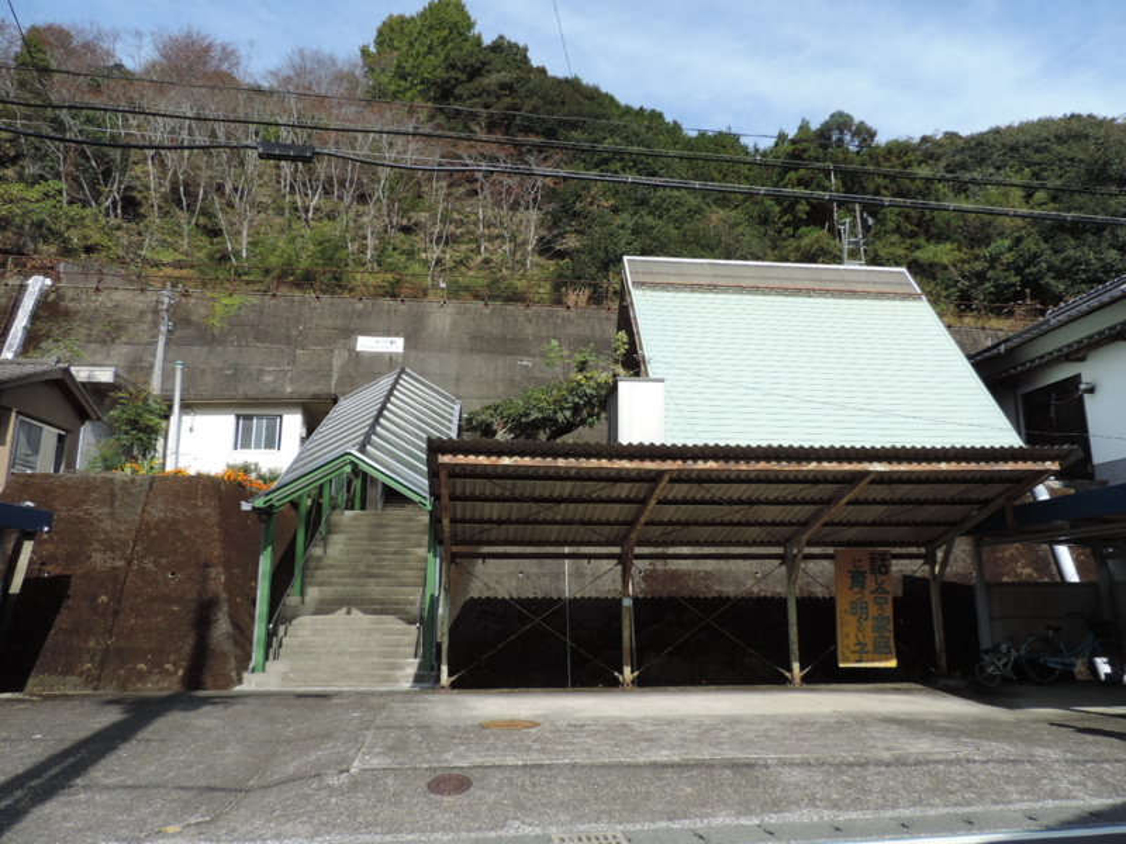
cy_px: 422
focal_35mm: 24
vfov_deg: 56.8
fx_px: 781
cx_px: 563
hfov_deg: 71.6
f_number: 3
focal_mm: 4.3
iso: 80
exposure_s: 1/800
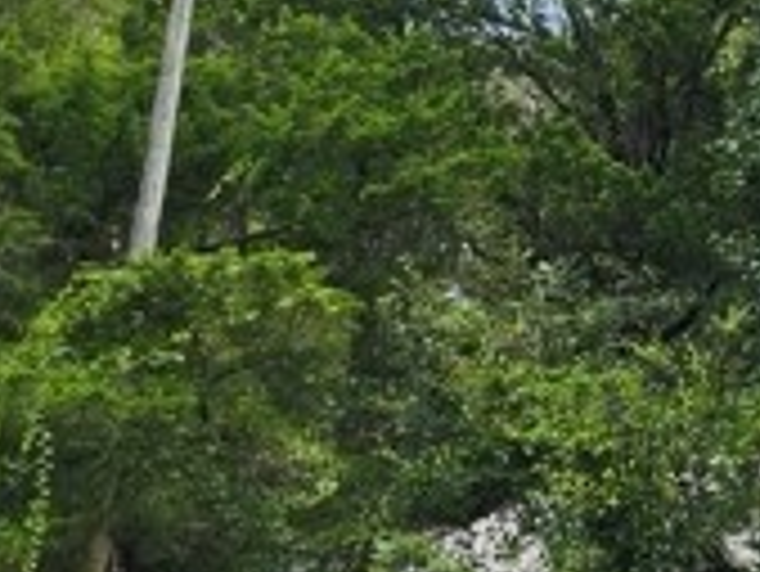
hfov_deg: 11.5
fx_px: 3054
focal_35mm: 139
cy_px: -5
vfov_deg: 10.6
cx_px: 1889
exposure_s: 1/619
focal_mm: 6.3
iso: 10
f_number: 1.7
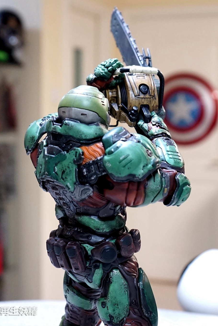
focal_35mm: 38
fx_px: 345
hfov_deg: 35.1
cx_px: 105
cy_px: 154
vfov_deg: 50.7
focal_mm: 35
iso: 1600
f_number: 4
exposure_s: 1/60
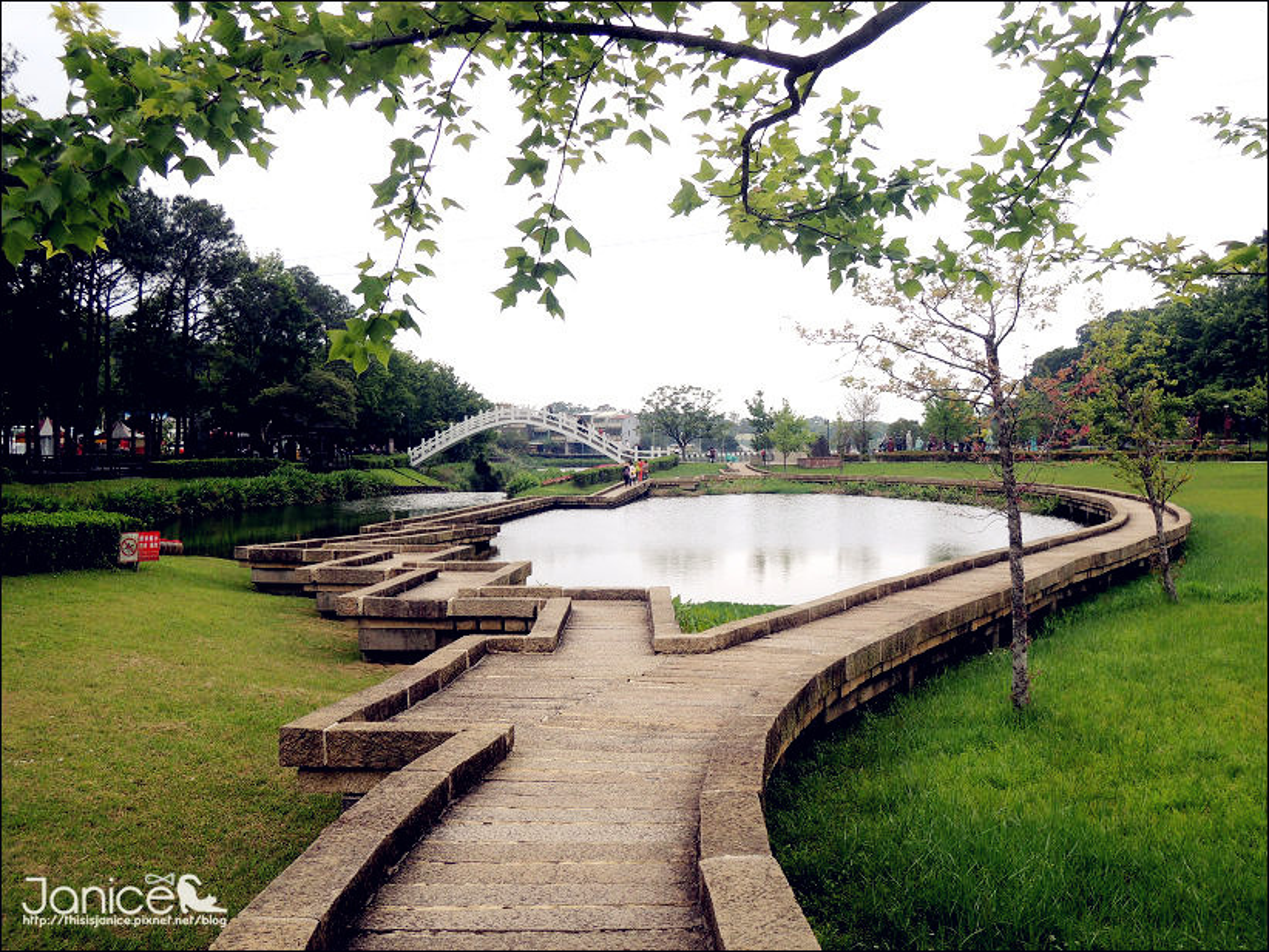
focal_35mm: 35
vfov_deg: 40.7
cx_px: 634
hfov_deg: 52.6
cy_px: 476
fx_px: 1283
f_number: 3.2
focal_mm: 6.3
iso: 100
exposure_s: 1/500
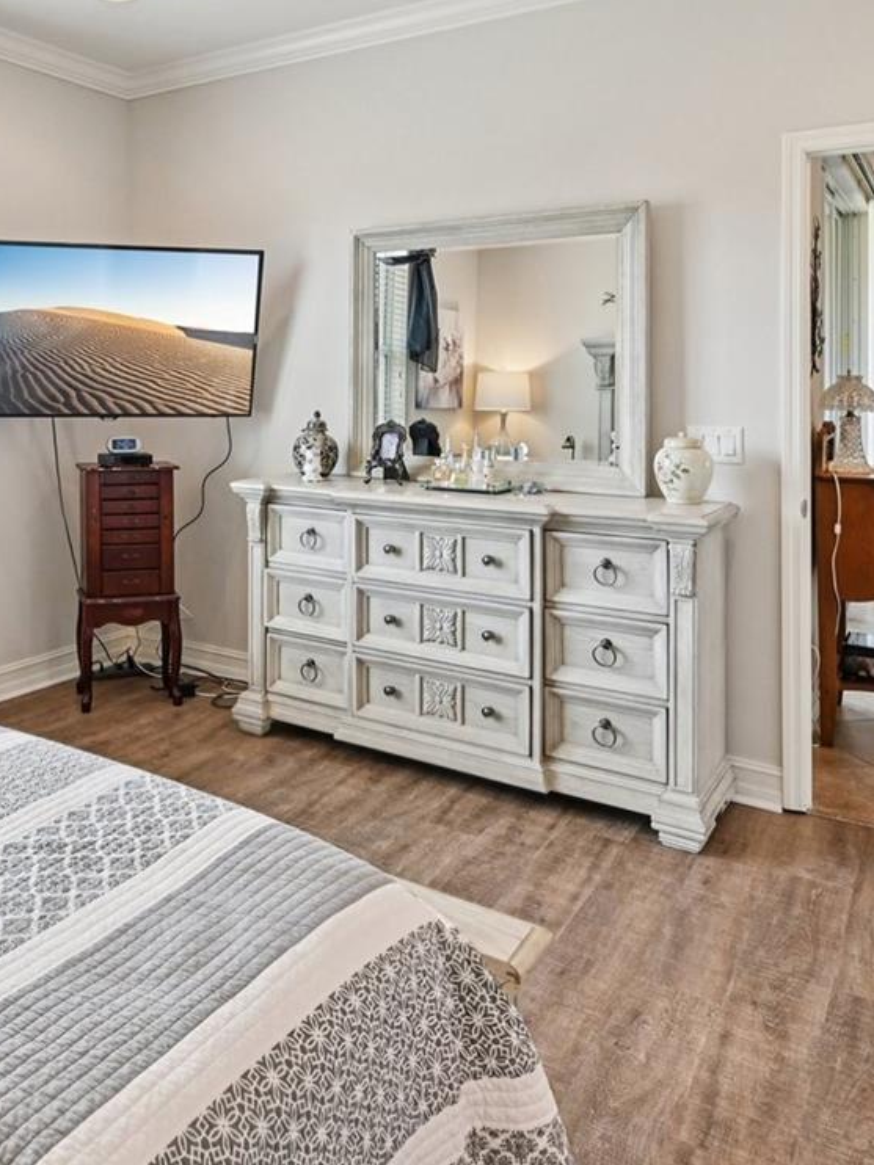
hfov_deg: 45.9
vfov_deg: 60.0
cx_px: 184
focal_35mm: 29
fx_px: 977
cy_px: 372
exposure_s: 1/200
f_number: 8
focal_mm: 14
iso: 400
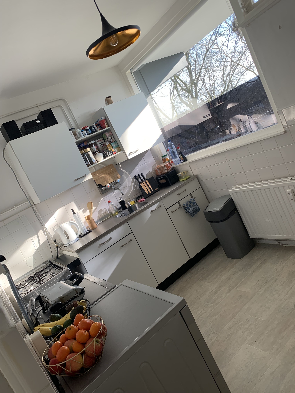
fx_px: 295
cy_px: 196
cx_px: 148
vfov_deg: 67.3
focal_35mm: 26
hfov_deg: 53.1
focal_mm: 4.25
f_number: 1.8
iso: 25
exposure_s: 1/121
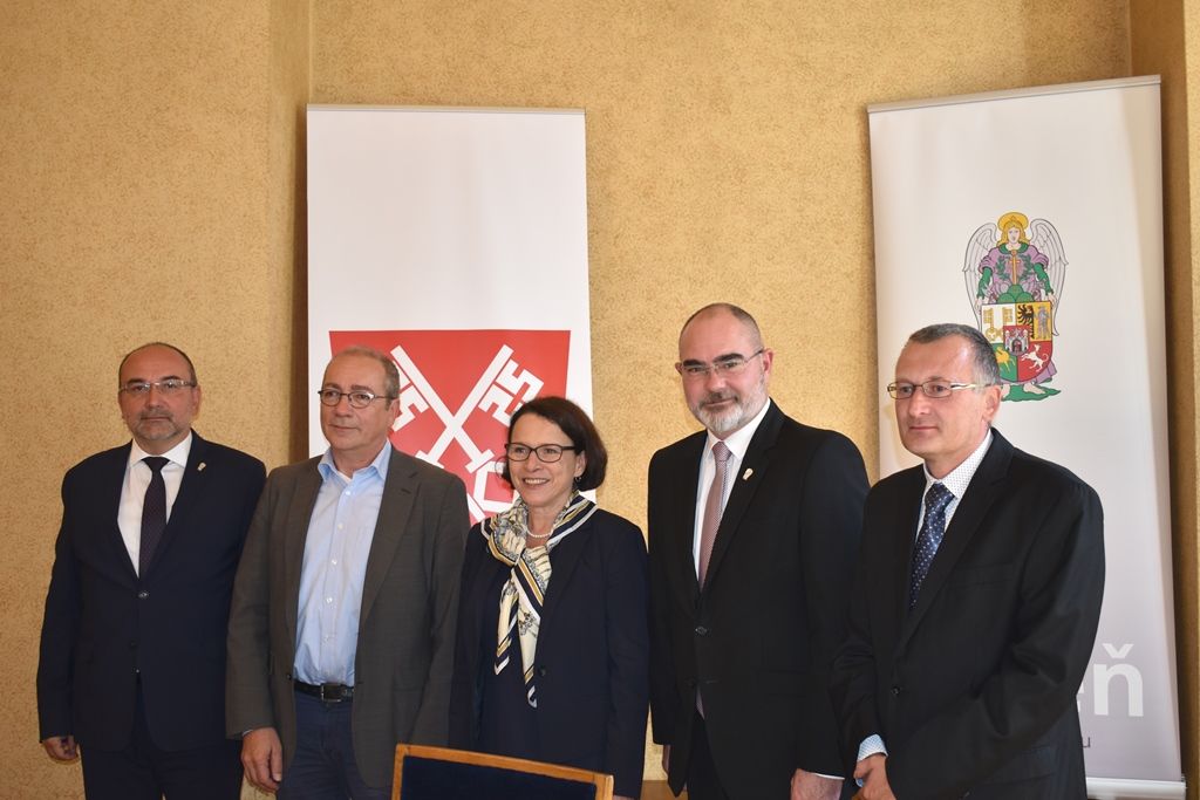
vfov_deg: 31.9
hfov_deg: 46.4
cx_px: 600
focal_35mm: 42
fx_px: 1400
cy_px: 400
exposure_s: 1/60
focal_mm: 28
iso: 400
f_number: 4.2
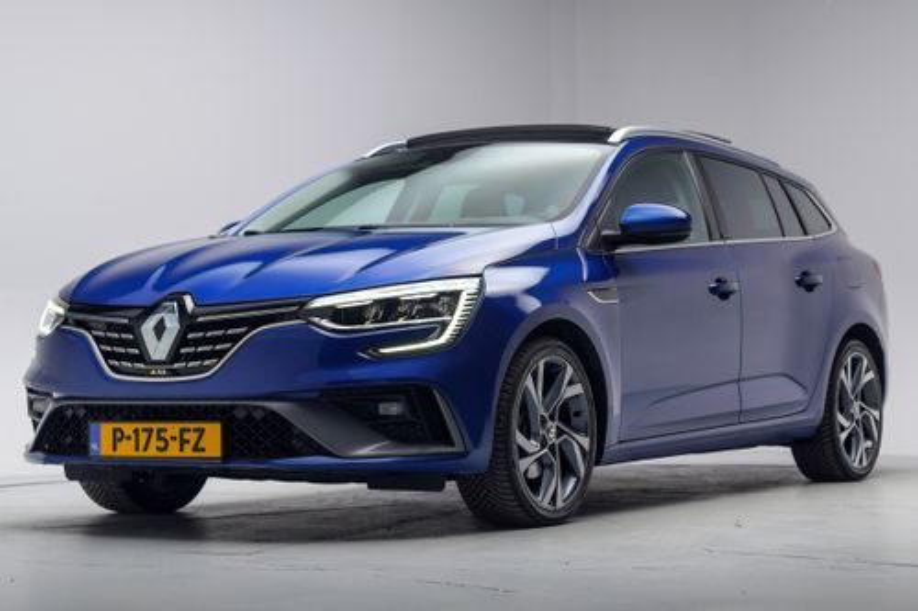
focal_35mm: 50
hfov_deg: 39.6
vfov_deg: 27.0
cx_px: 459
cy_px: 306
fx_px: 1275
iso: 100
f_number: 4
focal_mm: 50
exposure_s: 1/13
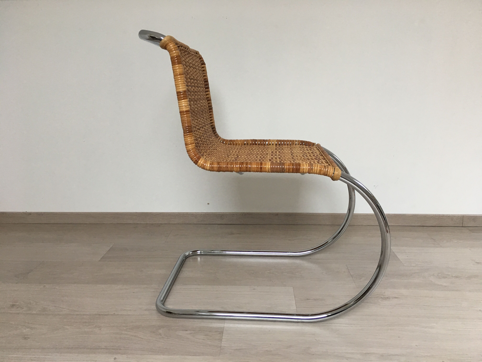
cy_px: 181
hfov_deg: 61.7
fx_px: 404
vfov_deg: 48.2
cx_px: 241
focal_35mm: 29
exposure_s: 1/33
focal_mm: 4.15
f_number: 2.2
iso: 50
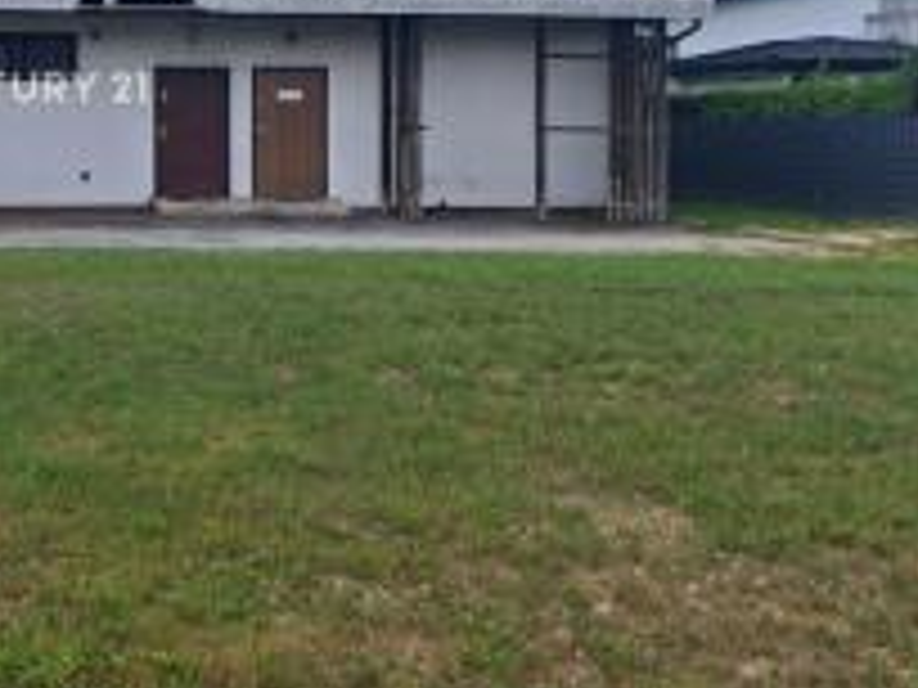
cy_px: 103
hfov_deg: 33.4
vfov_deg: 26.8
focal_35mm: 53
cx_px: 22
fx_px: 1406
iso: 50
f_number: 2
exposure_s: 1/1100
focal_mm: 6.83
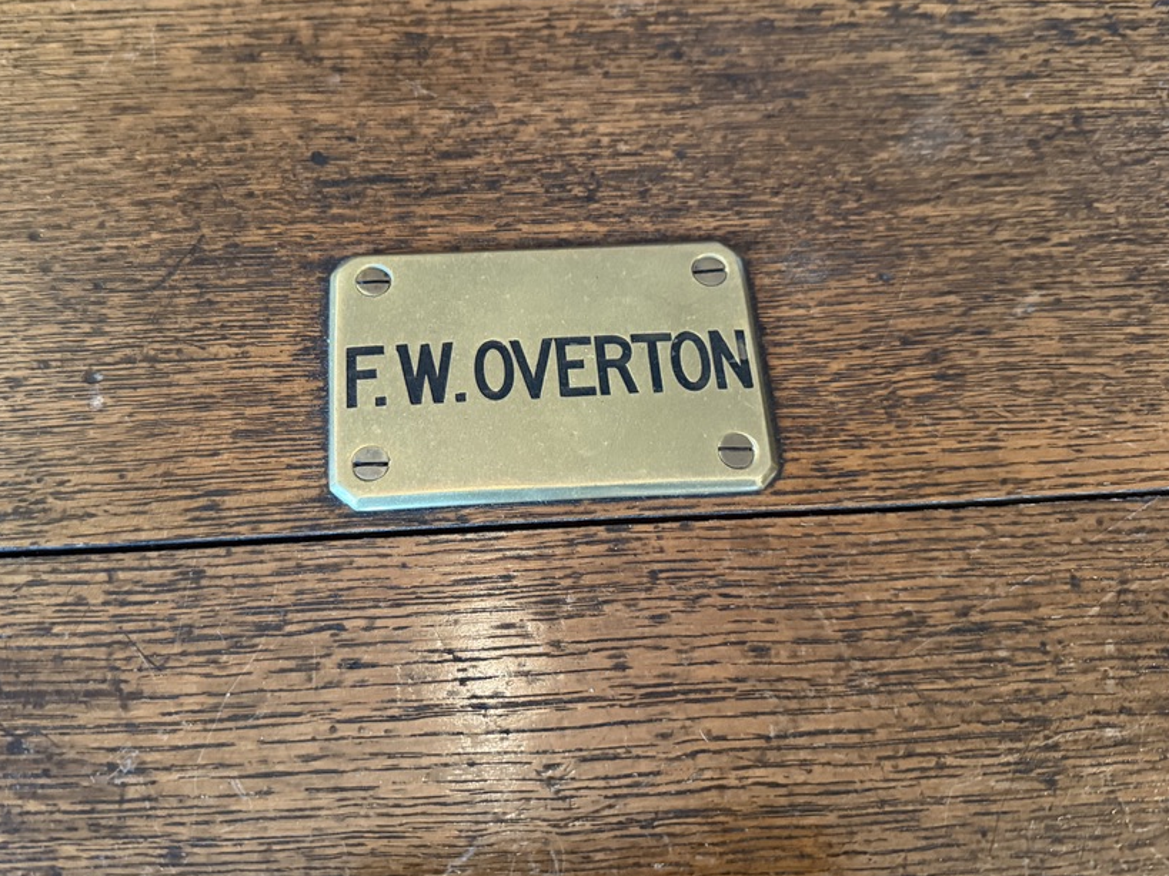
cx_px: 520
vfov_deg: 46.7
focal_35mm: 30
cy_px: 395
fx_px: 1013
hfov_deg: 59.8
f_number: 1.78
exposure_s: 1/40
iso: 800
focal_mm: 6.76
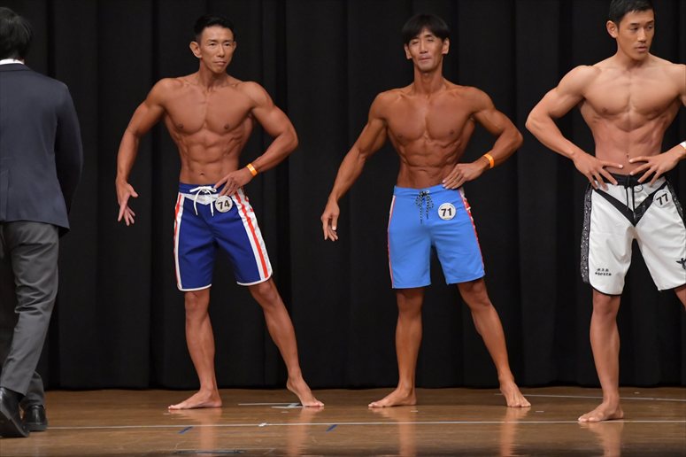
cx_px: 343
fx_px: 4857
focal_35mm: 255
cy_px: 228
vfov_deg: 5.4
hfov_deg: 8.1
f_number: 5.6
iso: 6400
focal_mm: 170
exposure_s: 1/400
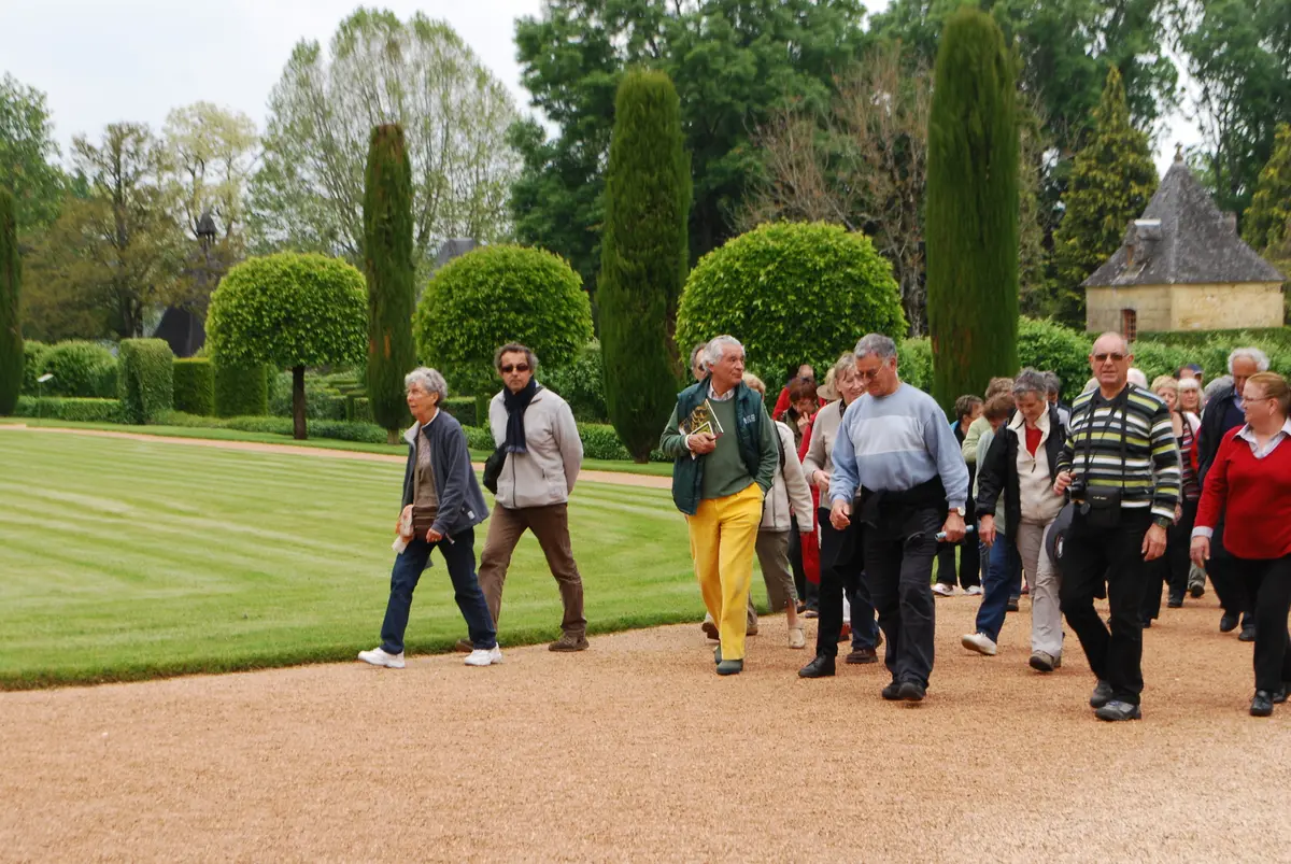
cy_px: 432
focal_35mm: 82
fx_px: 2962
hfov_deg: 24.6
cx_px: 646
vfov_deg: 16.6
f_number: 9
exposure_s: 1/100
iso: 200
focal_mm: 55
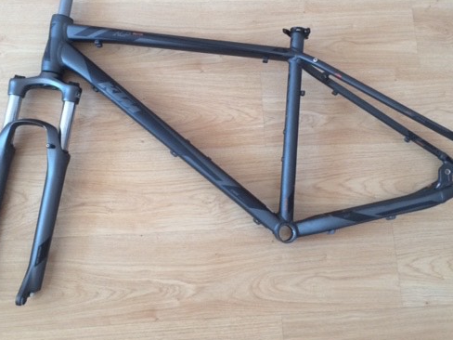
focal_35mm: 38
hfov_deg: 49.0
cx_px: 215
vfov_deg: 37.5
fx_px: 497
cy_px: 130
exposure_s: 1/30
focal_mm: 4.15
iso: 50
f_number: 2.2
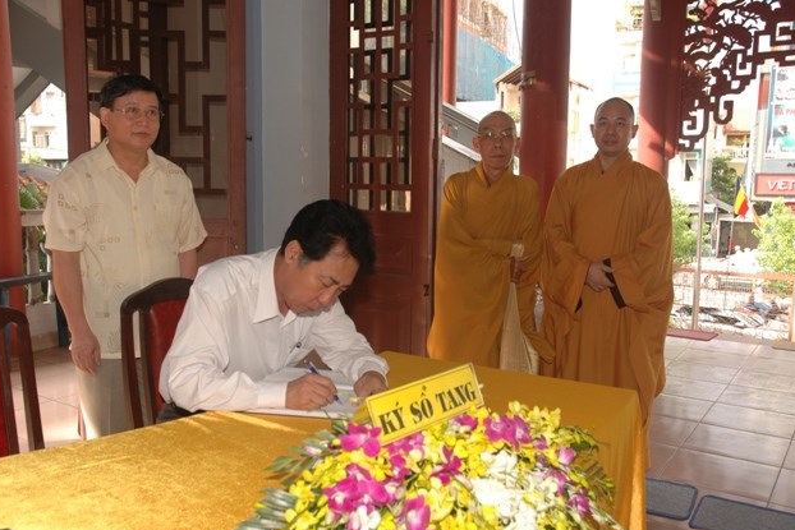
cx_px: 390
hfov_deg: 51.9
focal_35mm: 37
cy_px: 269
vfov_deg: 36.0
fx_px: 817
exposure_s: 1/100
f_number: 5
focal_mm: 24
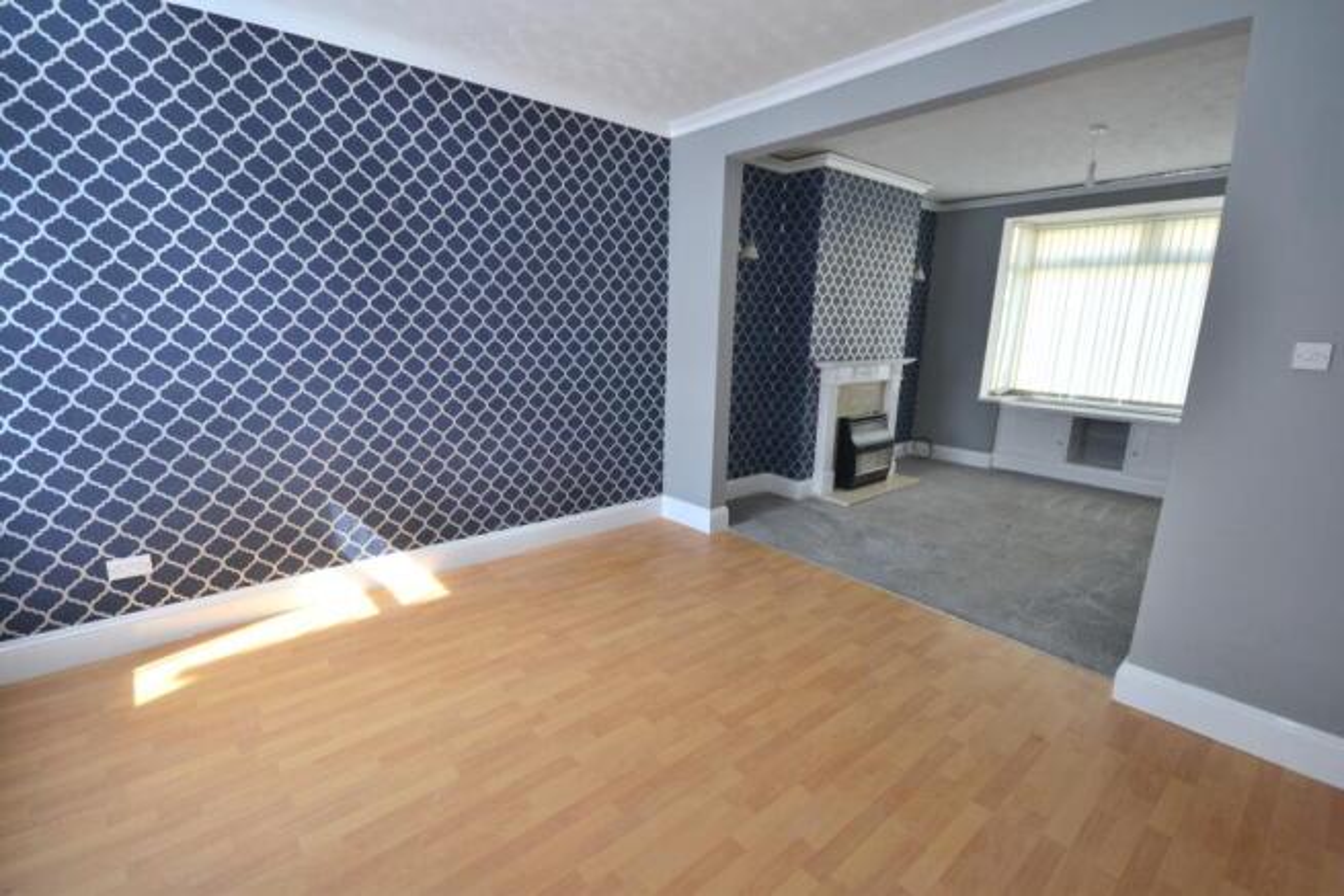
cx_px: 672
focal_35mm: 15
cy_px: 448
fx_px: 560
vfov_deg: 77.4
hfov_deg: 100.4
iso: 400
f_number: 4
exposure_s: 1/80
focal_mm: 10
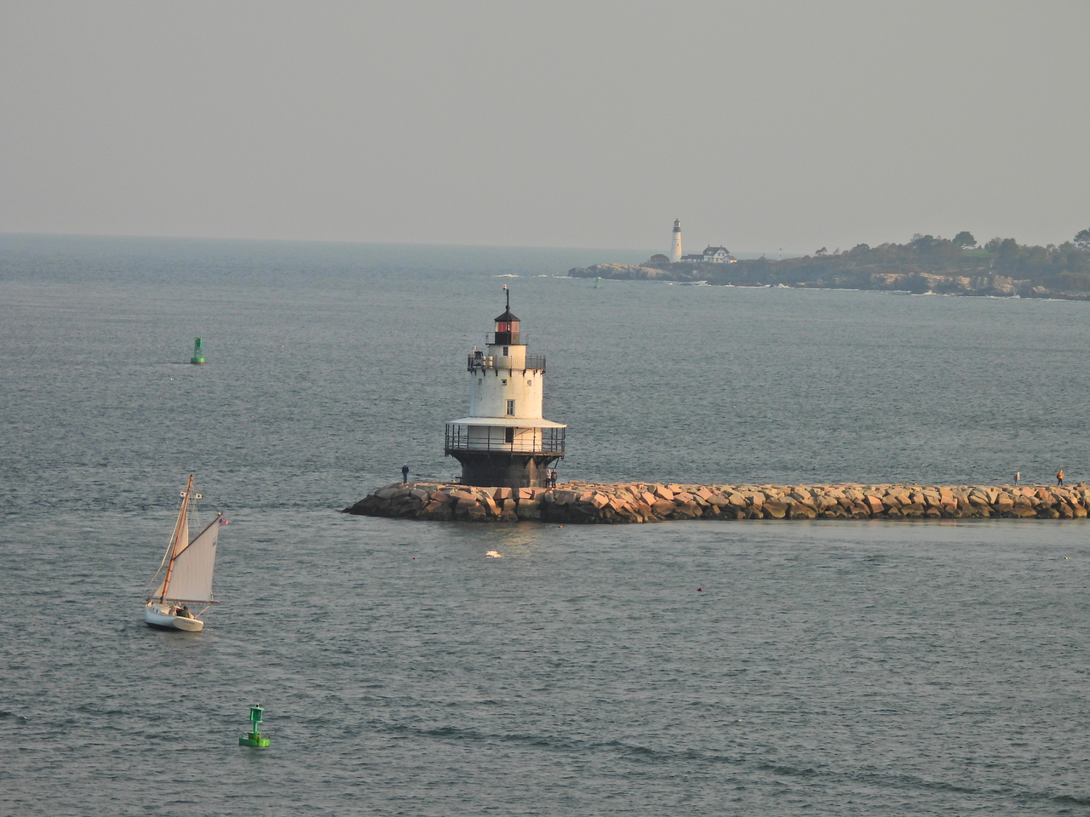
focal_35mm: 240
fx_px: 7557
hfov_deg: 8.2
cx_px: 545
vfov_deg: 6.2
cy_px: 408
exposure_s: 1/500
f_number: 4.5
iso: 100
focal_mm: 42.8
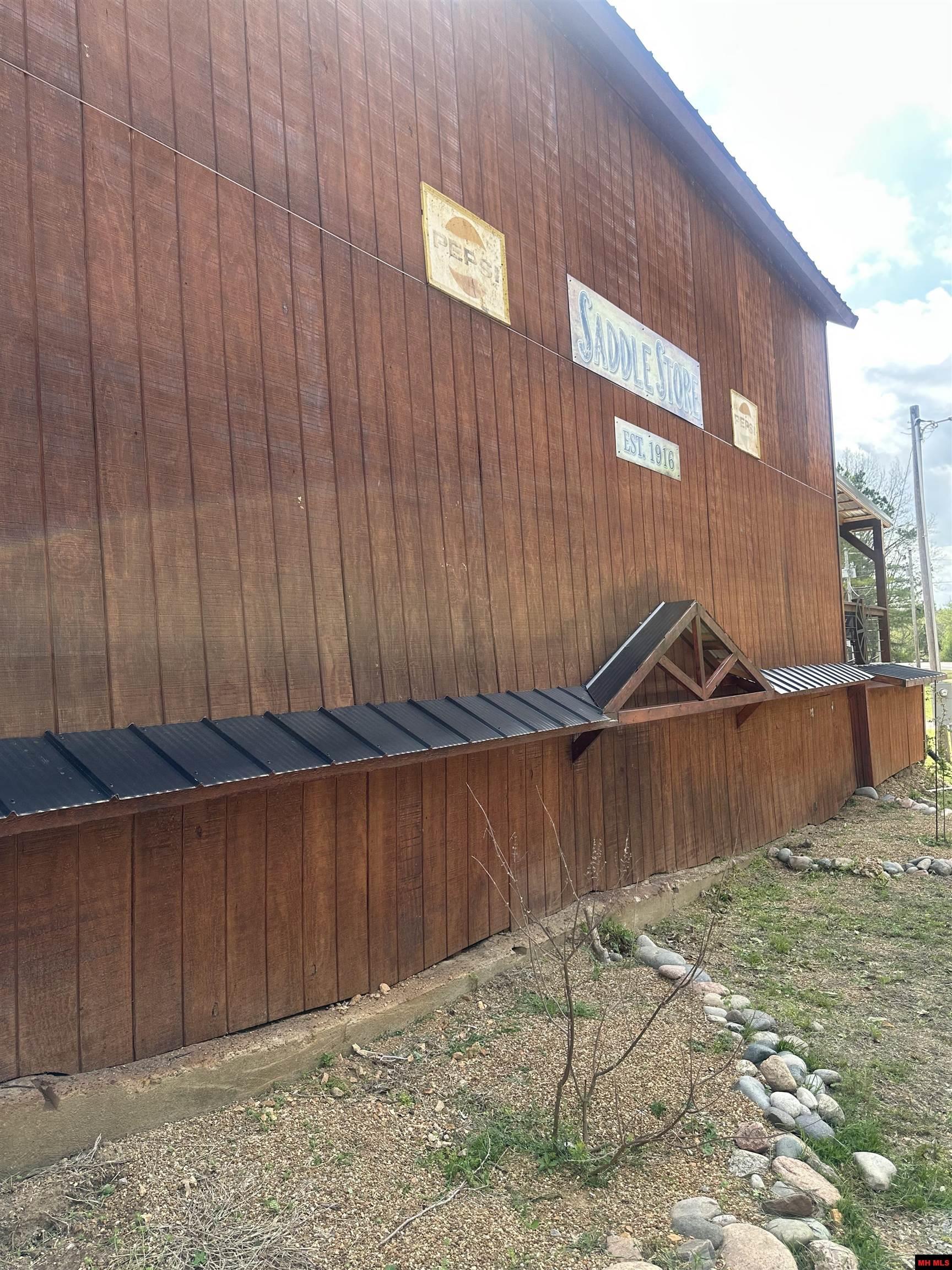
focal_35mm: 24
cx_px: 476
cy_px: 635
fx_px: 880
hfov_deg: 56.8
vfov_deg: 71.6
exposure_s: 1/1227
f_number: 1.78
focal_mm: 6.86
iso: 80
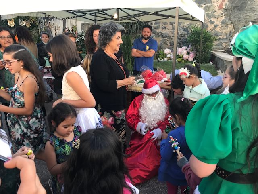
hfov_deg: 63.4
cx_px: 129
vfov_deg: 49.7
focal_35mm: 28
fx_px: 209
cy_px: 97
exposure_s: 1/176
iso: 20
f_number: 1.8
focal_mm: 3.99
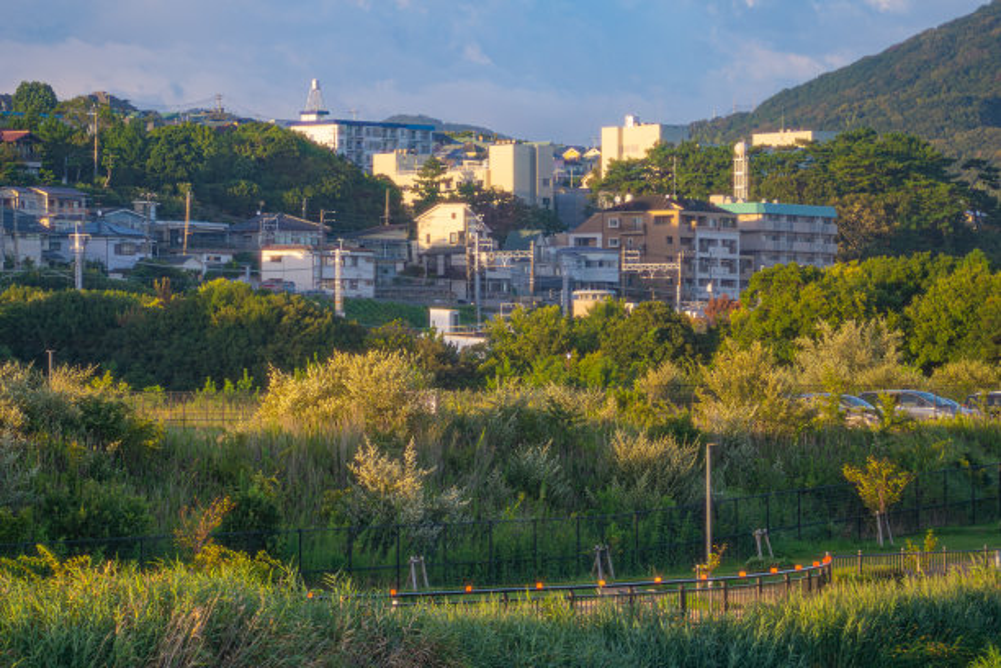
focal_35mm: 148
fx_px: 4115
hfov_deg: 13.9
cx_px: 500
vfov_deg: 9.3
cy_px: 334
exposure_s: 1/200
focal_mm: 148
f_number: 5.6
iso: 100
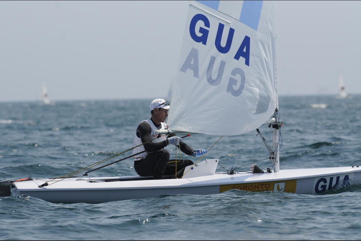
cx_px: 180
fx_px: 4513
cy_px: 120
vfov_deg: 3.1
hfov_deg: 4.6
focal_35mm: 450
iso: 640
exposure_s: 1/4000
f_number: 7.1
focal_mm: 300
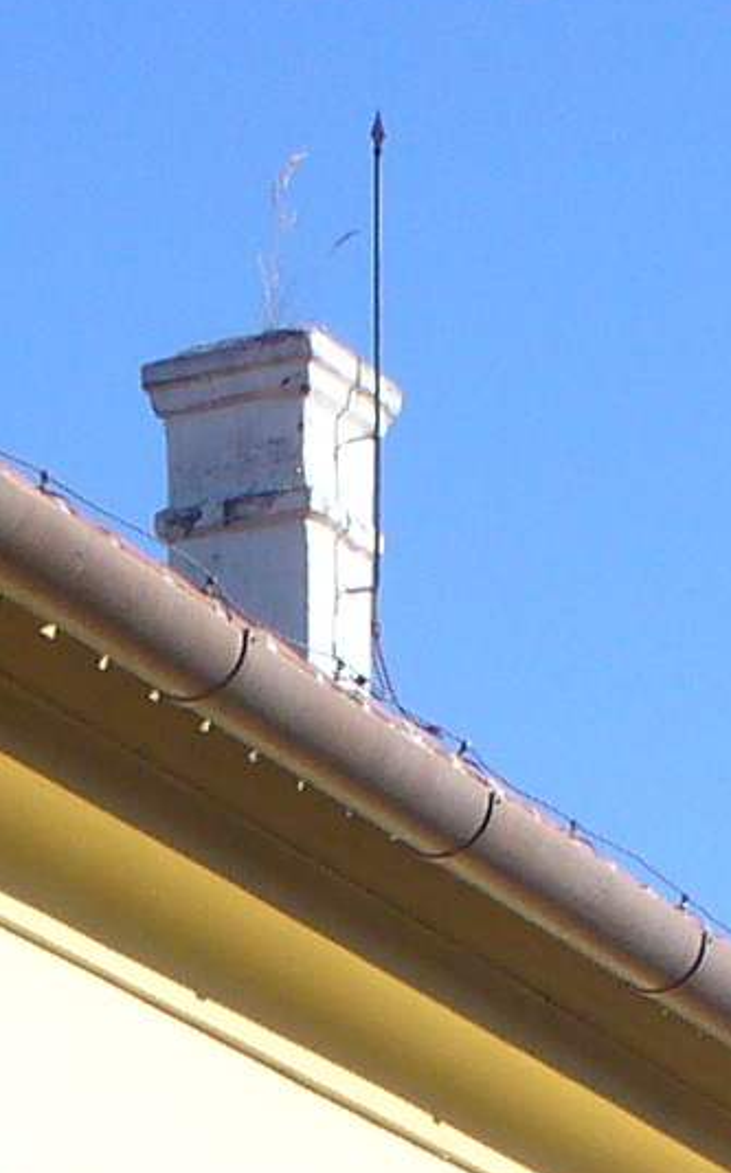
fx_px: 6609
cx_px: 244
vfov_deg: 9.9
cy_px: 1691
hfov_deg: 6.3
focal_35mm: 207
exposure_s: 1/250
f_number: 5.6
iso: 80
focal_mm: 6.1
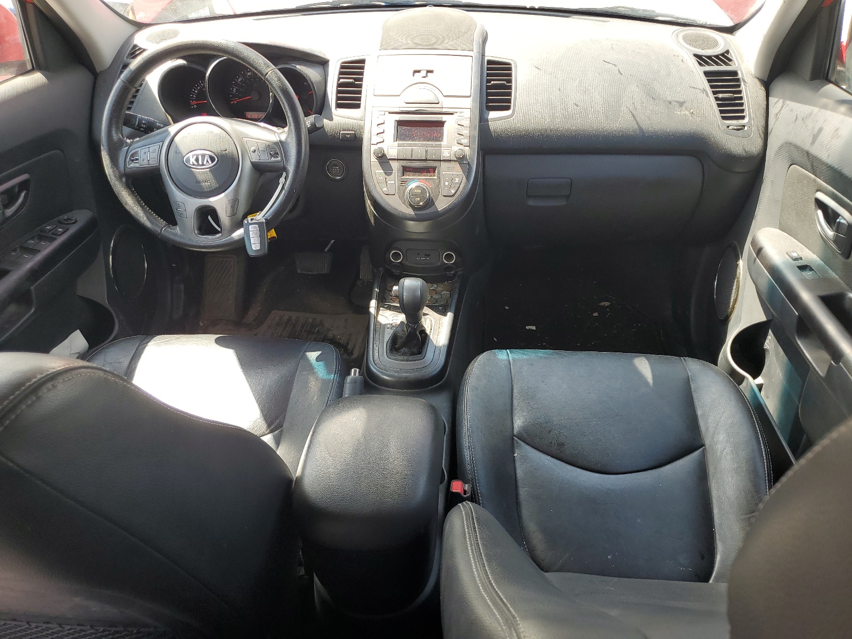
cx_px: 426
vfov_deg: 53.1
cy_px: 320
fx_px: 640
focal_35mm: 26
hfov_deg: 67.3
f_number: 1.5
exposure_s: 1/250
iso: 50
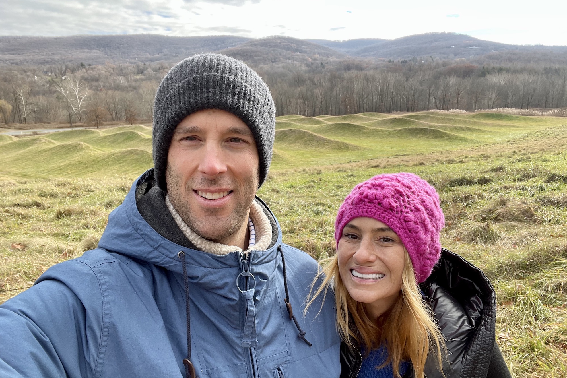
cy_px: 192
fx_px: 378
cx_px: 283
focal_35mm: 24
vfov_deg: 53.1
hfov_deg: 73.7
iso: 25
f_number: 2.2
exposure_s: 1/241
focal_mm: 2.71
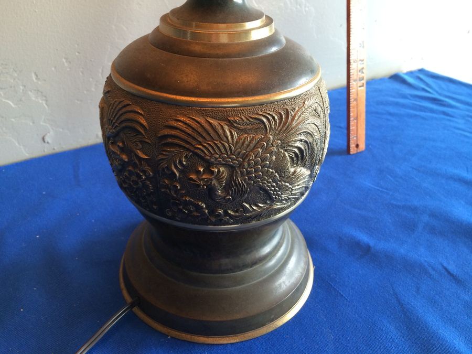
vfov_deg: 46.8
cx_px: 236
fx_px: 409
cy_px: 177
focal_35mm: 30
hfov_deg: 60.0
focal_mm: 4.12
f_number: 2.2
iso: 80
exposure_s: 1/30
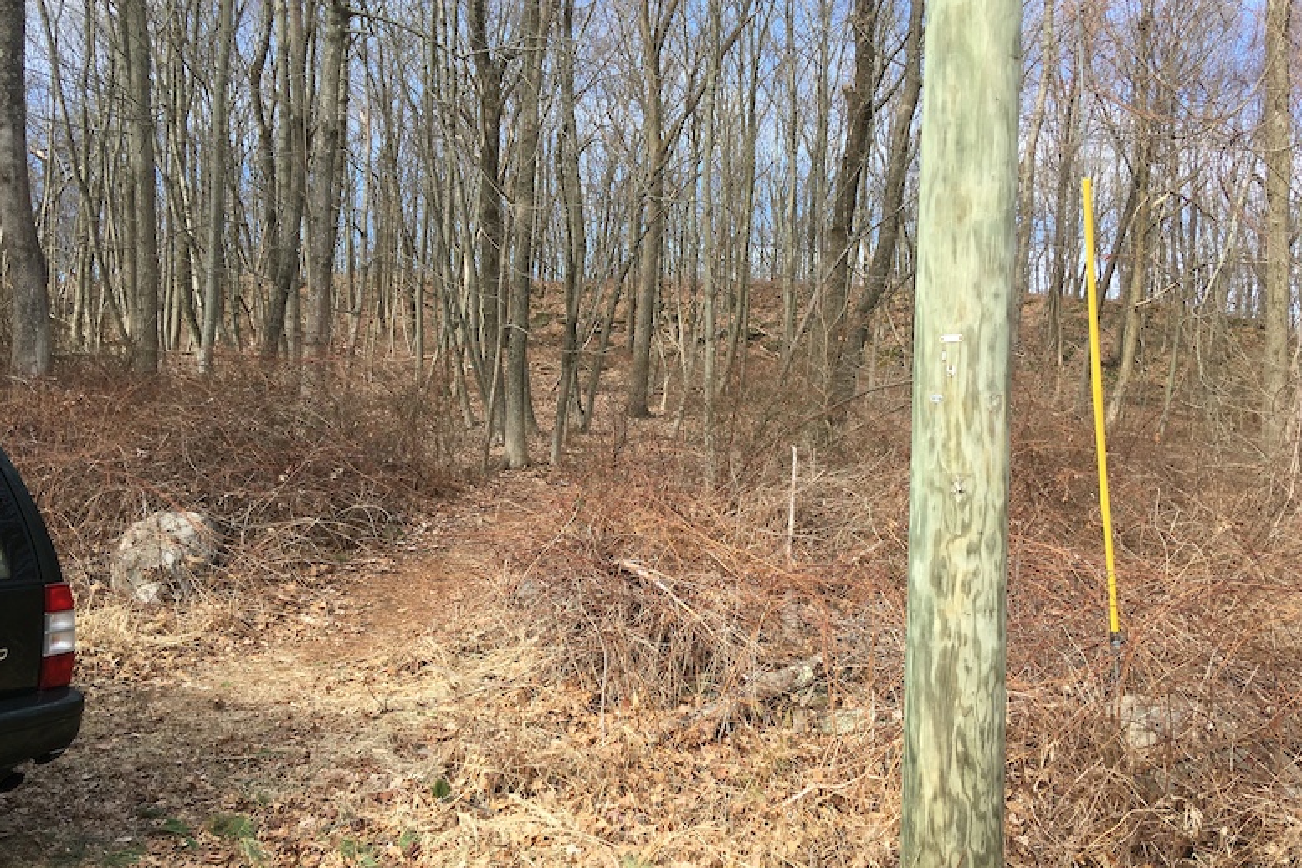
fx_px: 1121
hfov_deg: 60.3
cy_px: 442
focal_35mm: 31
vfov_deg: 42.3
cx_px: 641
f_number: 2.2
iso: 25
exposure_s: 1/394
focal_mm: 4.15
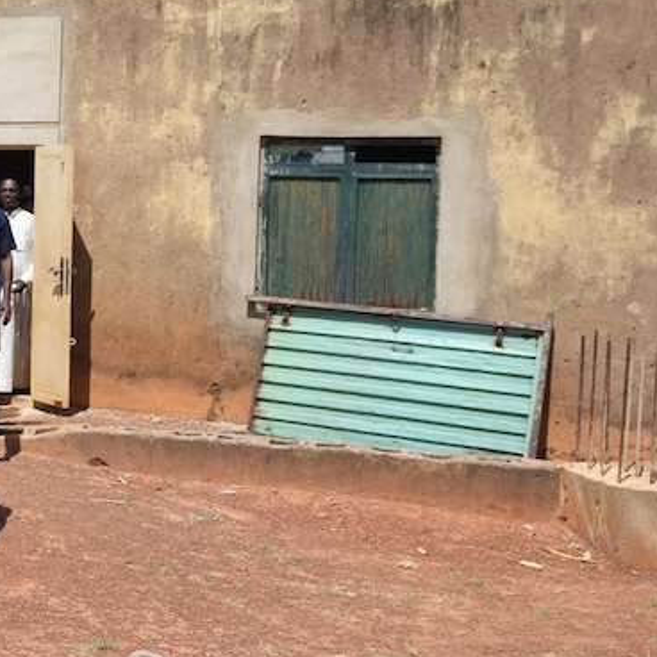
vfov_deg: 23.9
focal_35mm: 72
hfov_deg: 22.0
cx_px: -150
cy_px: 236
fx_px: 1546
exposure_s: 1/4000
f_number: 3.5
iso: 320
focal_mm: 26
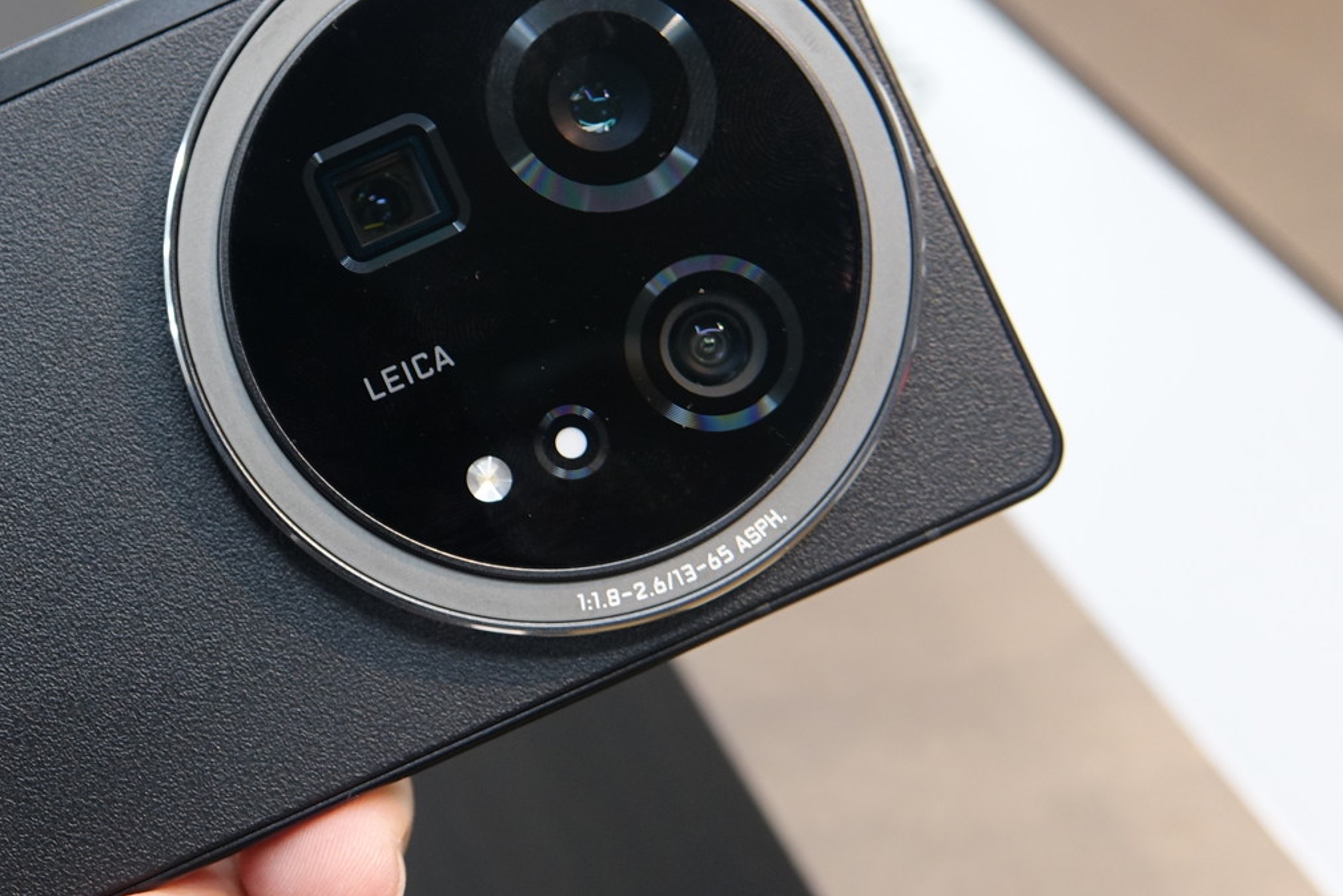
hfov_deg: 36.8
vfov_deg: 26.5
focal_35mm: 51
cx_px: 177
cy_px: 466
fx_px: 1903
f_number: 2.5
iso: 250
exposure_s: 1/30
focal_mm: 9.63
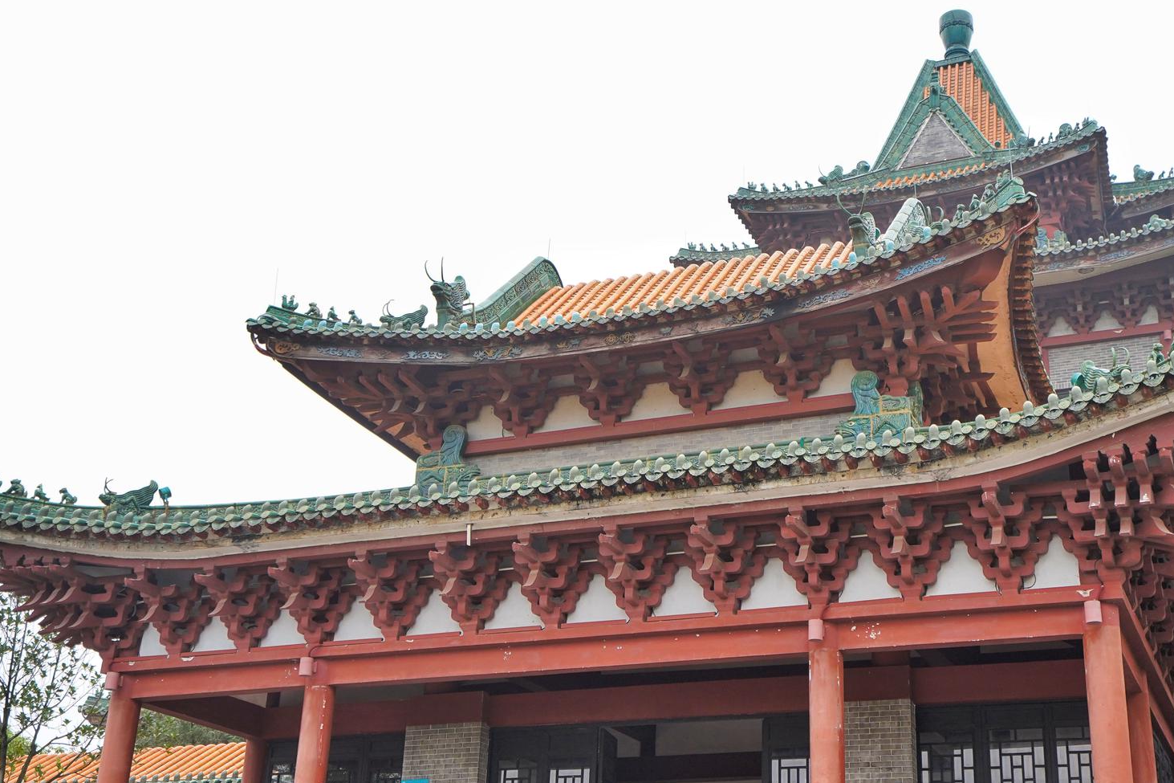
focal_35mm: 49
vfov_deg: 27.5
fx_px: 1598
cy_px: 429
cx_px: 676
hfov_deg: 40.2
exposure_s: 1/1250
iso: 400
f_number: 4
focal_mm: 35
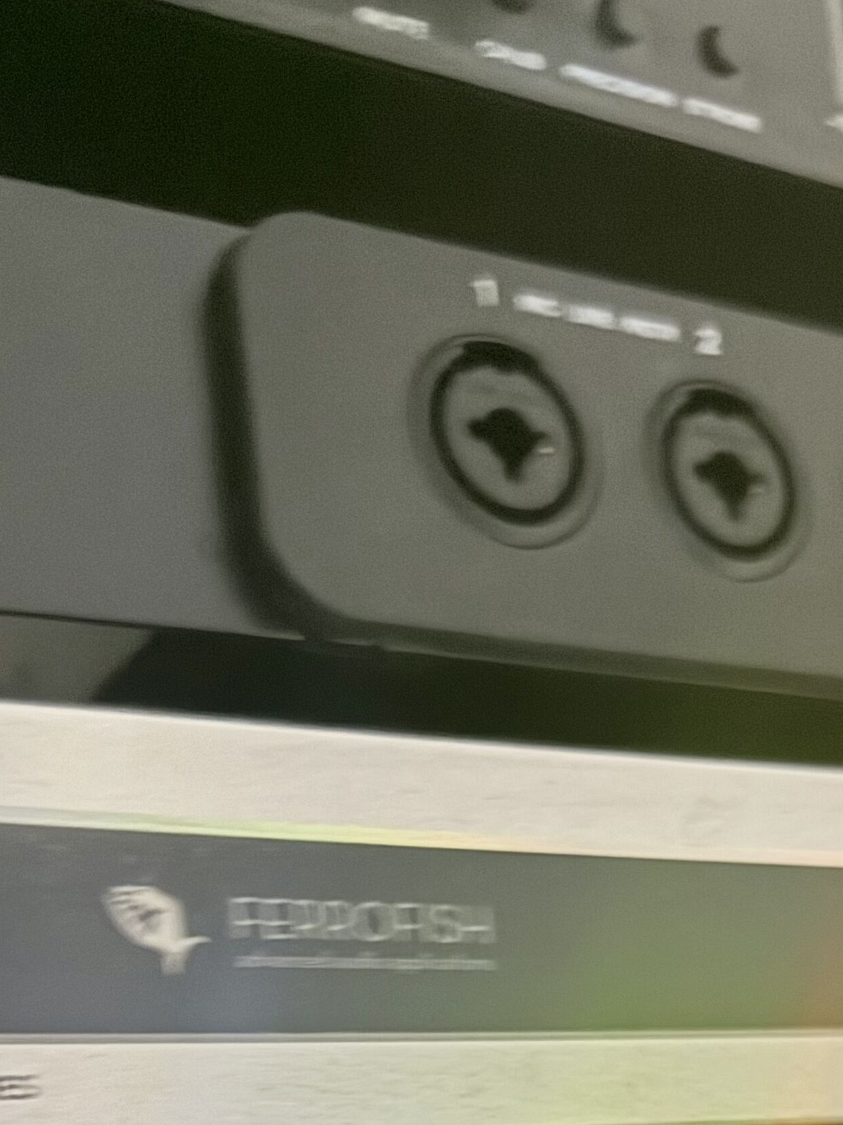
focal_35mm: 58
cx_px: 547
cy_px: 1300
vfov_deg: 29.3
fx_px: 1883
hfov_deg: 25.1
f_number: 1.78
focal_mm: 6.76
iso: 1000
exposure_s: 1/40
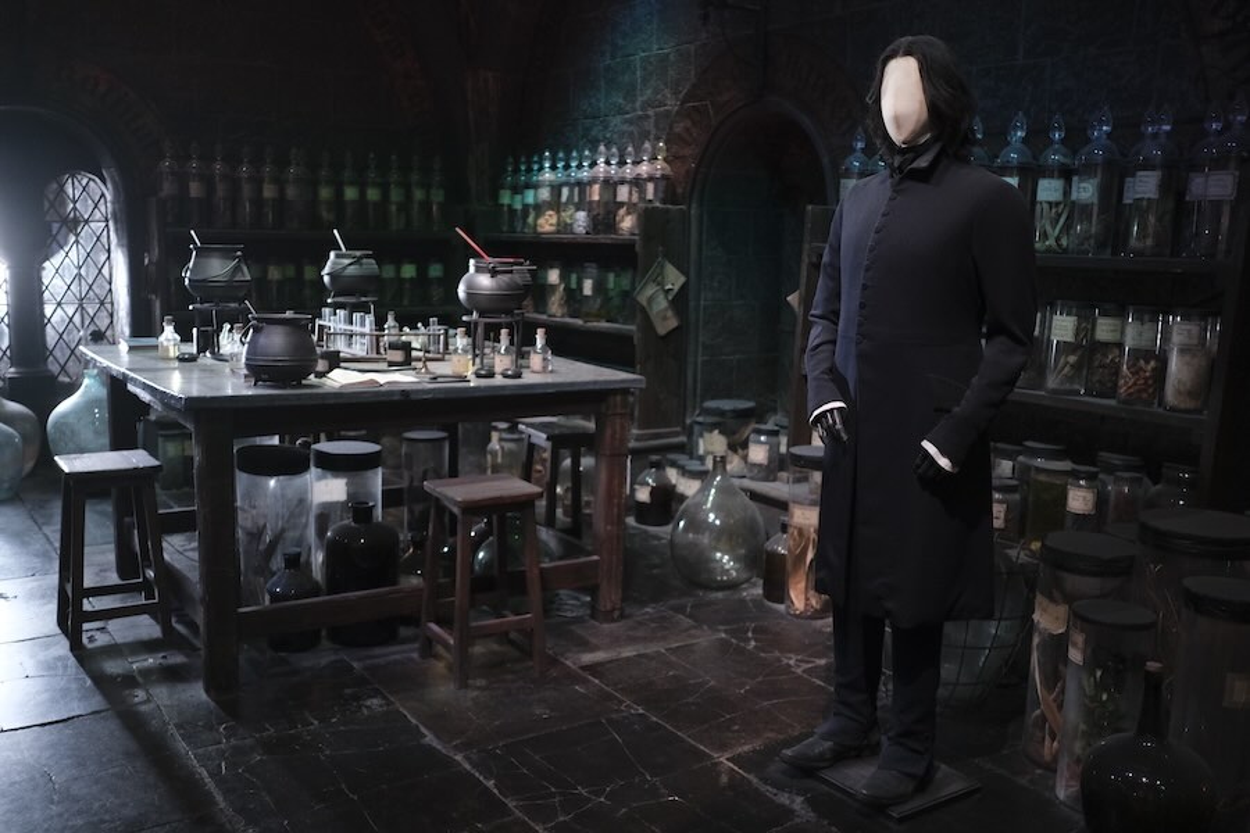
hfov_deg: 54.4
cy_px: 416
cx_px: 625
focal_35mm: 35
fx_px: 1215
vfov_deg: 37.9
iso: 1600
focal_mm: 23
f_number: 2
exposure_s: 1/27
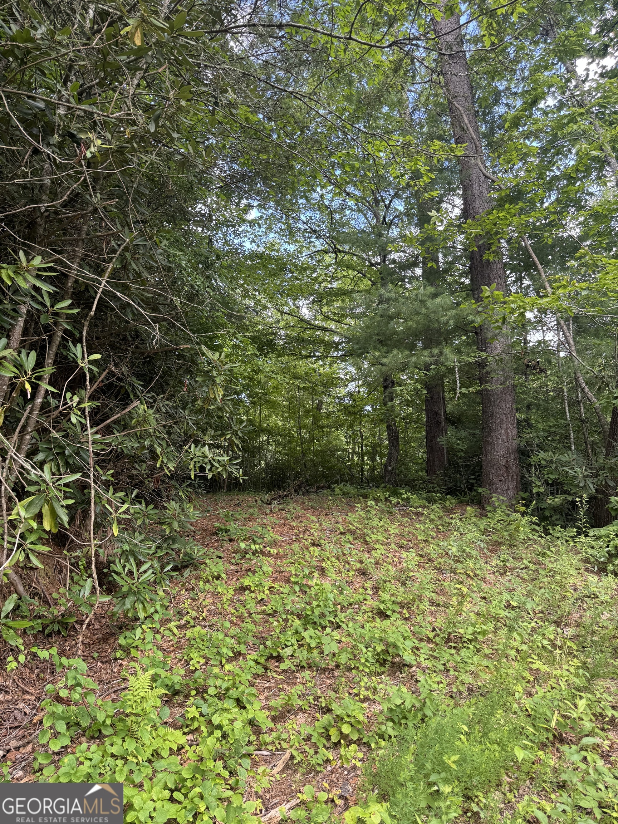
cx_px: 309
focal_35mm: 24
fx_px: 571
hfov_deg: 56.8
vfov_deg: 71.6
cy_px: 412
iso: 80
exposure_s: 1/121
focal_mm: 6.76
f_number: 1.78
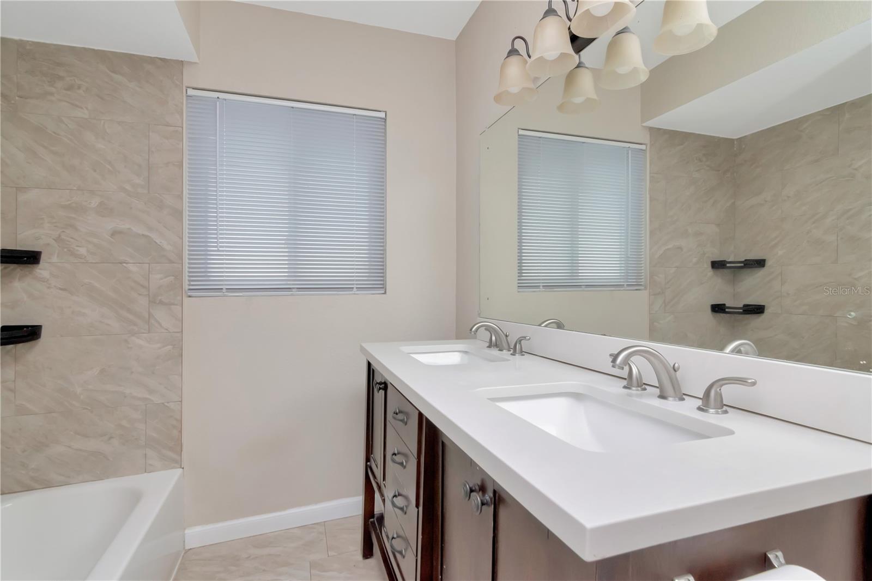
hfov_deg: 95.0
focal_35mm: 16
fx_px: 400
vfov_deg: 72.0
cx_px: 436
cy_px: 290
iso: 1250
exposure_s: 1/125
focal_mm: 11
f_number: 10
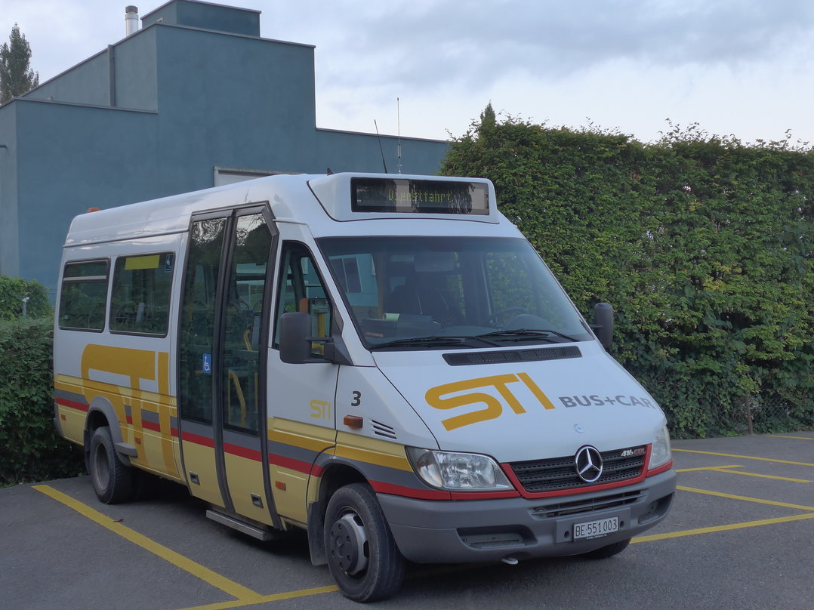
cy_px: 325
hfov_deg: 38.9
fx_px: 1152
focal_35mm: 49
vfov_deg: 29.7
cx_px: 398
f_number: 2.8
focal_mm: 9
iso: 160
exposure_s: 1/100
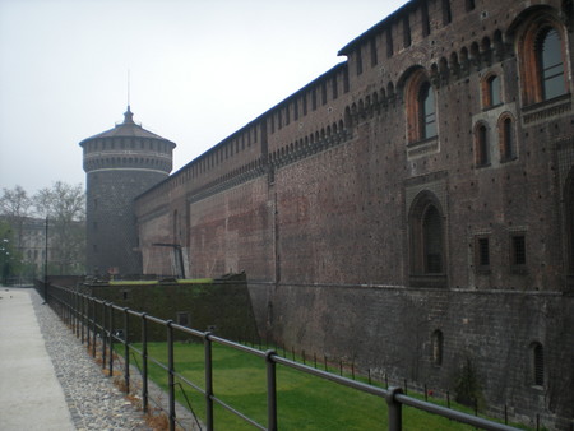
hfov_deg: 49.0
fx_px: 630
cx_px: 287
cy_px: 216
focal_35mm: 38
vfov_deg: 37.8
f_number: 3.1
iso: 64
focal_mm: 6.3
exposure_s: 1/108
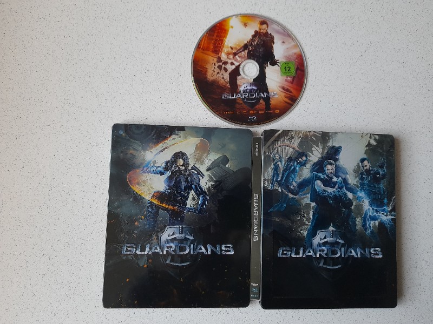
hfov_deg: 69.4
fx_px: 313
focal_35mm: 25
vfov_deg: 54.9
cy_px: 162
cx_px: 216
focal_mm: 4.6
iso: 320
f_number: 2
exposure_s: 1/50
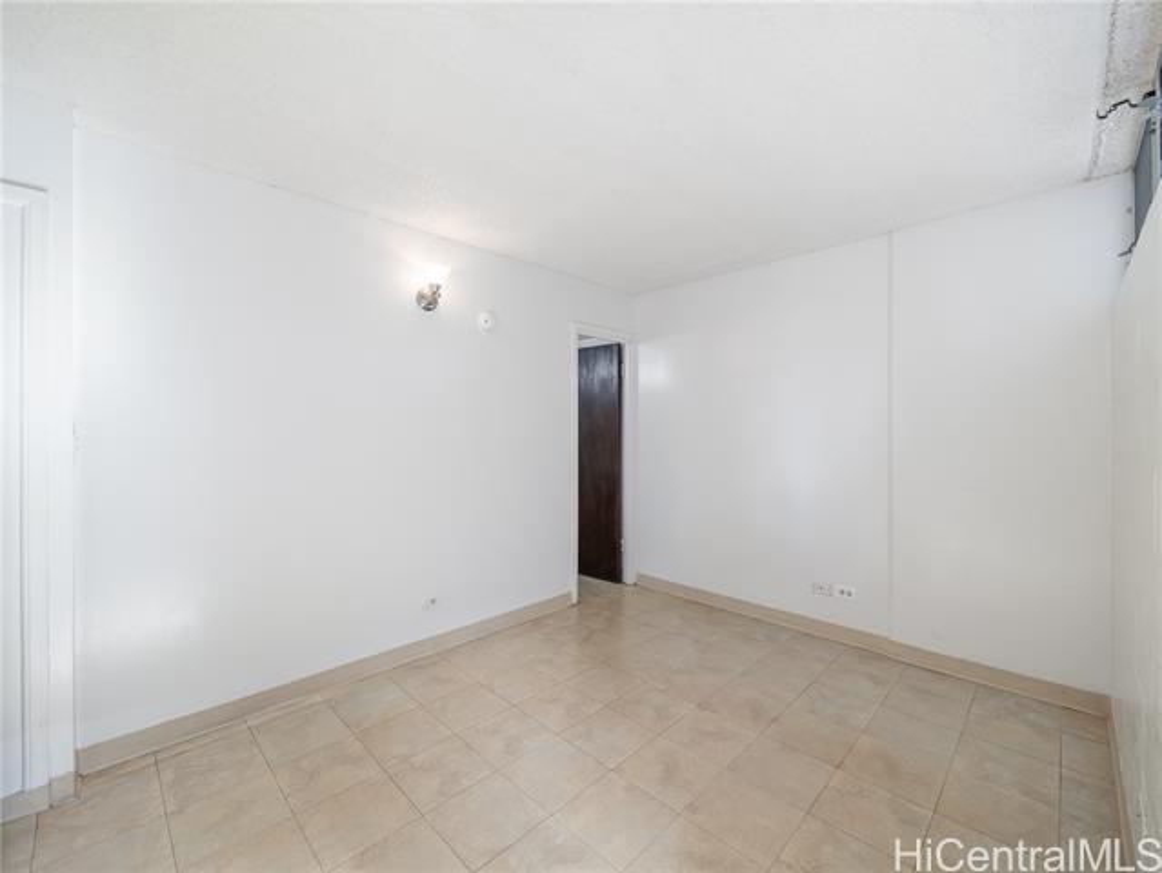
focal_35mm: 14
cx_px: 581
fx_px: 470
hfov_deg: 102.0
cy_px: 436
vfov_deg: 85.7
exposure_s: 1/640
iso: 400
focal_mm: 7
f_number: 4
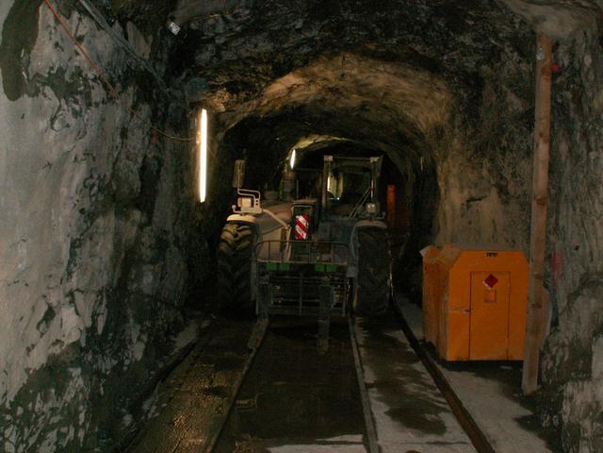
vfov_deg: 40.7
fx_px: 610
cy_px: 226
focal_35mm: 35
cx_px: 302
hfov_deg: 52.6
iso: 160
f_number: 2.8
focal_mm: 5.86
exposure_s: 1/40
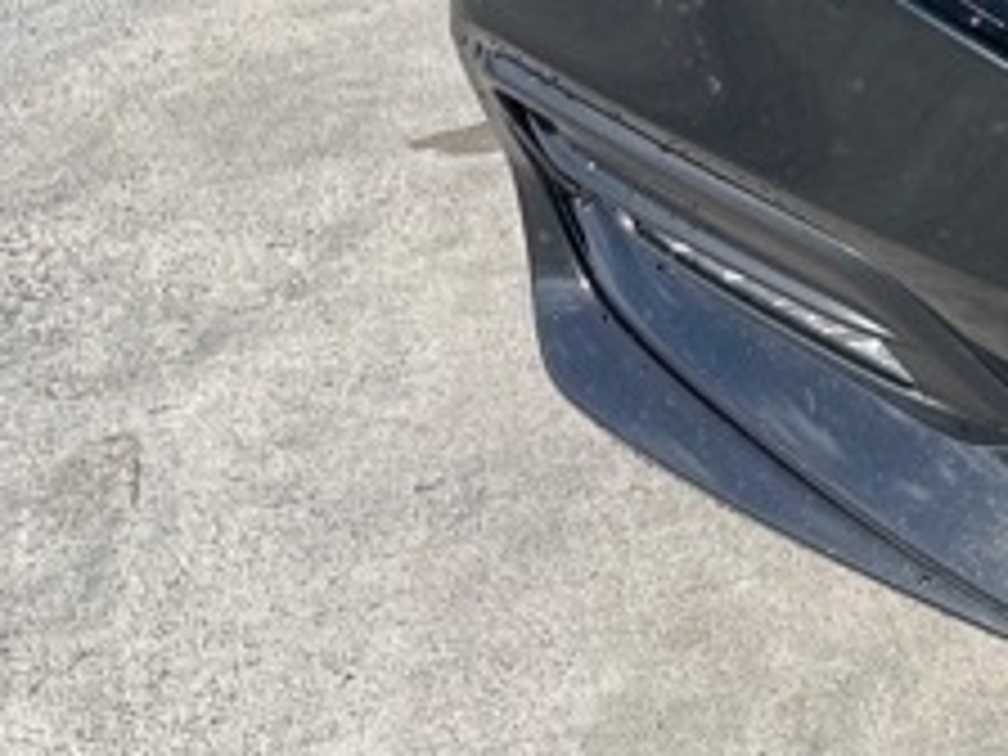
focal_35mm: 119
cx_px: 1994
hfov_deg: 14.0
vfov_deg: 11.7
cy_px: -536
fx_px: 3465
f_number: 1.6
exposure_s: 1/1825
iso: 32
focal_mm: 4.2
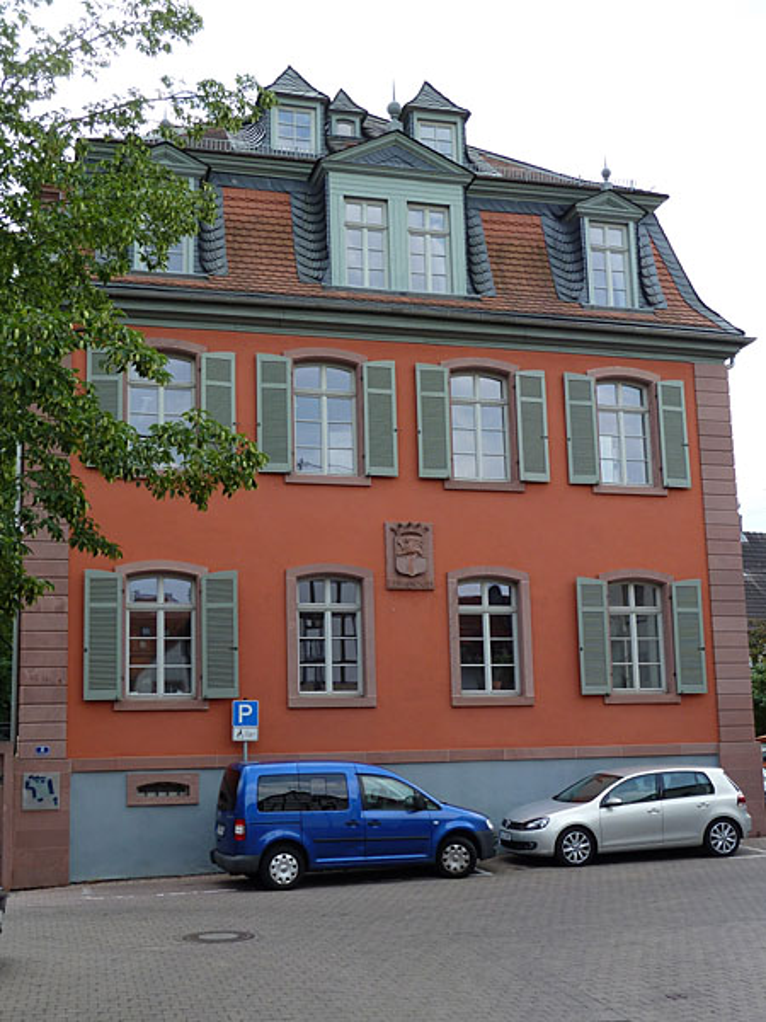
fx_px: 1092
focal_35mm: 37
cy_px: 511
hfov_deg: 38.7
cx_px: 383
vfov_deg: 50.1
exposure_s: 1/200
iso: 80
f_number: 4
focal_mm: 6.1
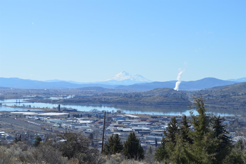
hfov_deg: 24.6
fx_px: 563
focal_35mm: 82
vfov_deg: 16.5
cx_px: 123
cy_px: 82
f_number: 8
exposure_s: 1/250
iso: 100
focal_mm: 55
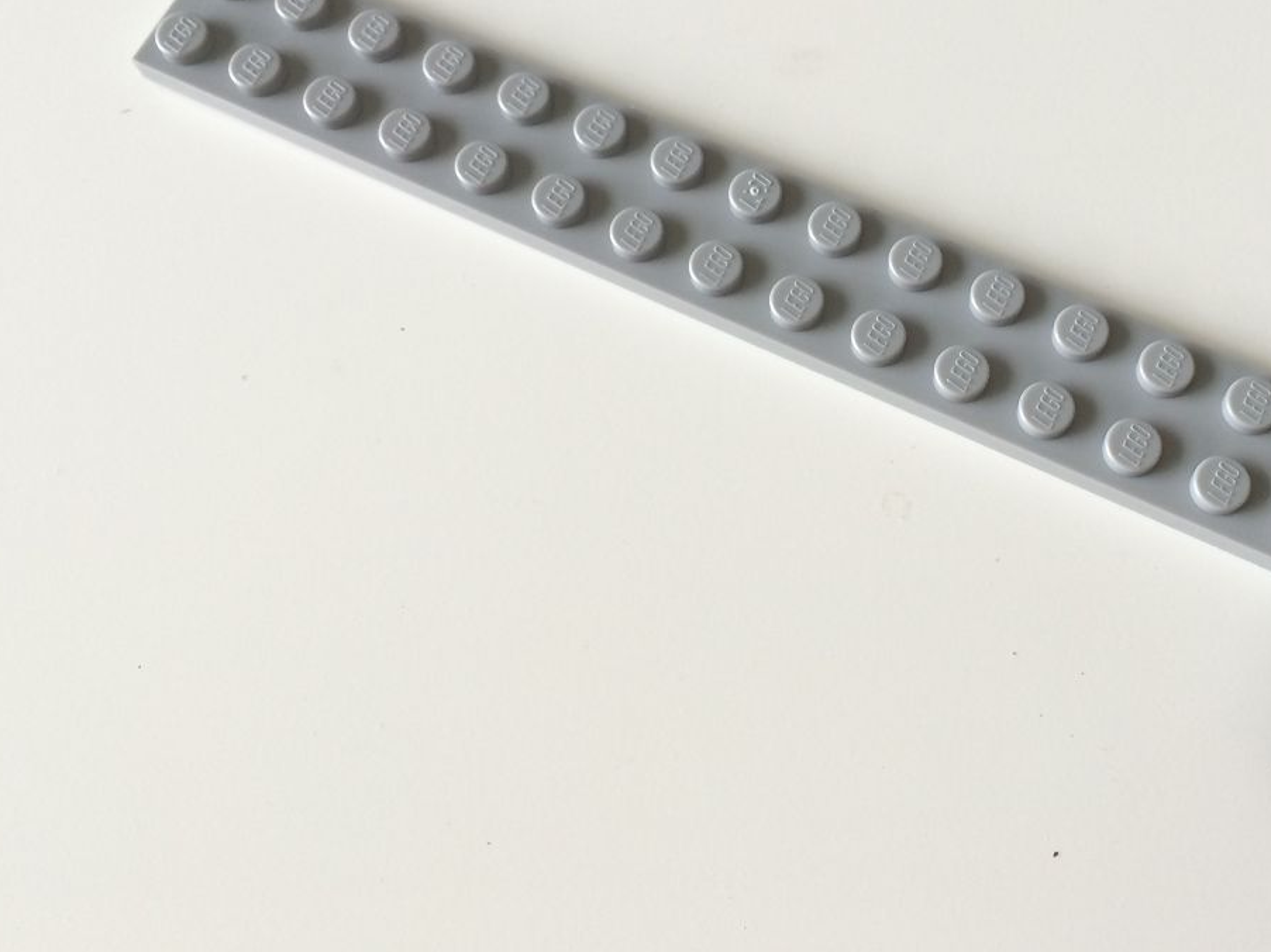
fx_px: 1542
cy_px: 347
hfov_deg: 44.2
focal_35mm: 42
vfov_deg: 34.1
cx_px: 833
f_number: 2.2
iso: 80
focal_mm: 4.15
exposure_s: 1/30
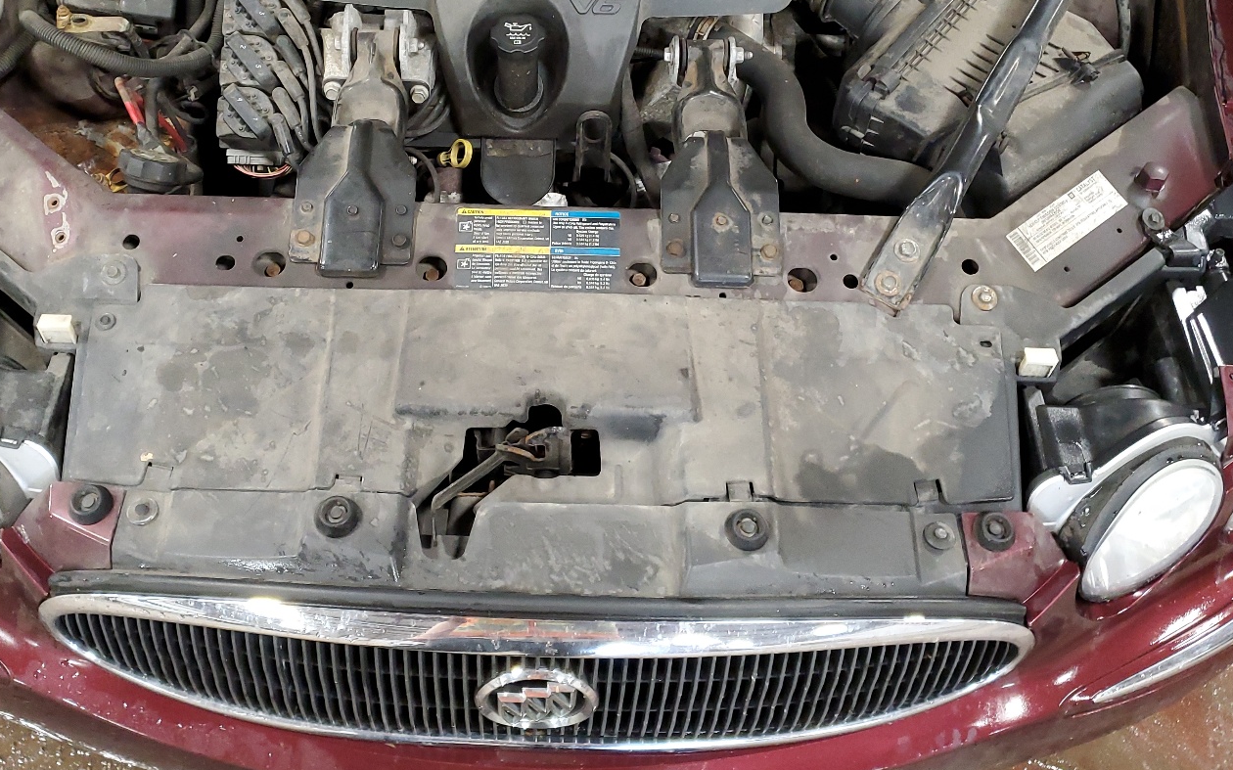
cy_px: 188
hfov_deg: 55.2
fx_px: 1176
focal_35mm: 35
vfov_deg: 35.4
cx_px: 557
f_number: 1.5
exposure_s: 1/20
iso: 289
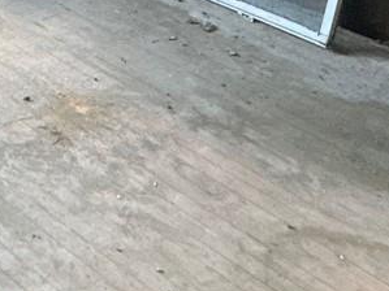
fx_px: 1078
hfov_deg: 19.5
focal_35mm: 96
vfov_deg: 14.2
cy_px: -171
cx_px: -49
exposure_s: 1/99
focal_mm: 2.22
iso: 250
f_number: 2.2
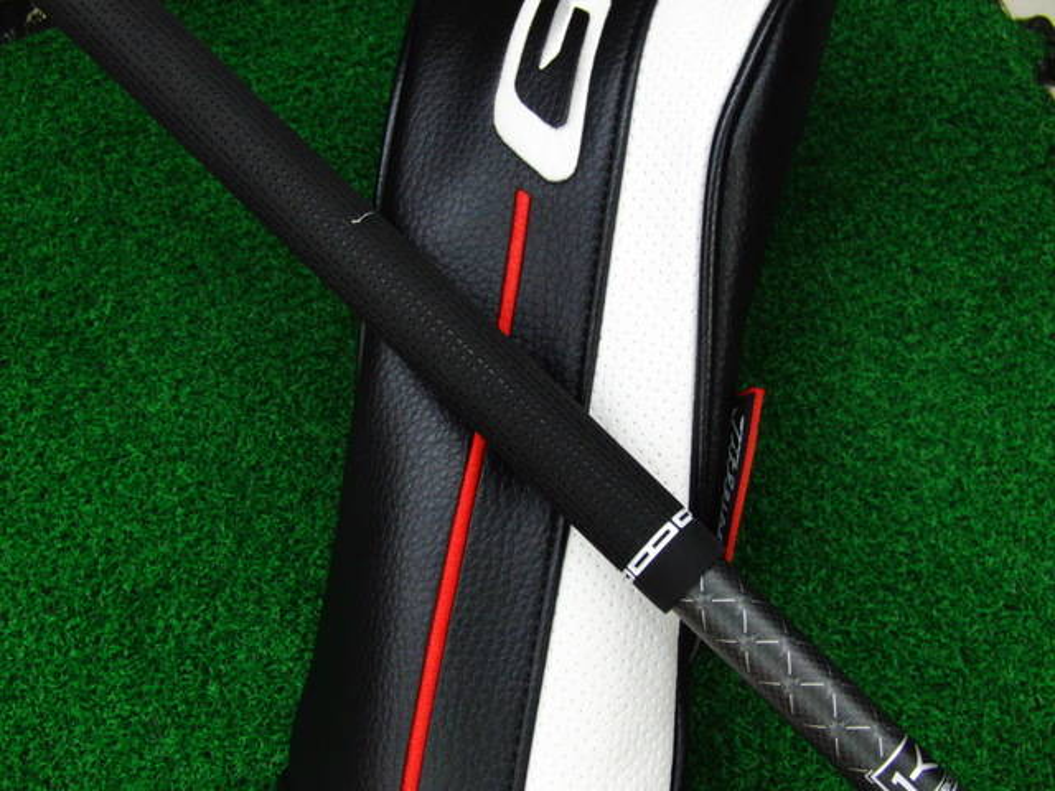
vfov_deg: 38.7
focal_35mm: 37
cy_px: 396
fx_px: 1128
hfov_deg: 50.1
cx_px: 528
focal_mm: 6.42
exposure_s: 1/60
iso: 400
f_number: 3.6
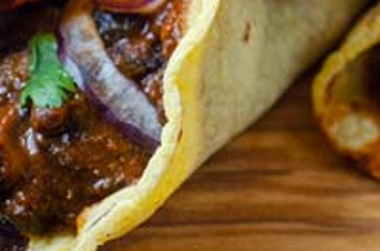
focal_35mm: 392
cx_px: 386
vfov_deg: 3.5
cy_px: 48
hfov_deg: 5.3
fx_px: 4125
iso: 320
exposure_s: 1/160
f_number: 5.6
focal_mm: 60
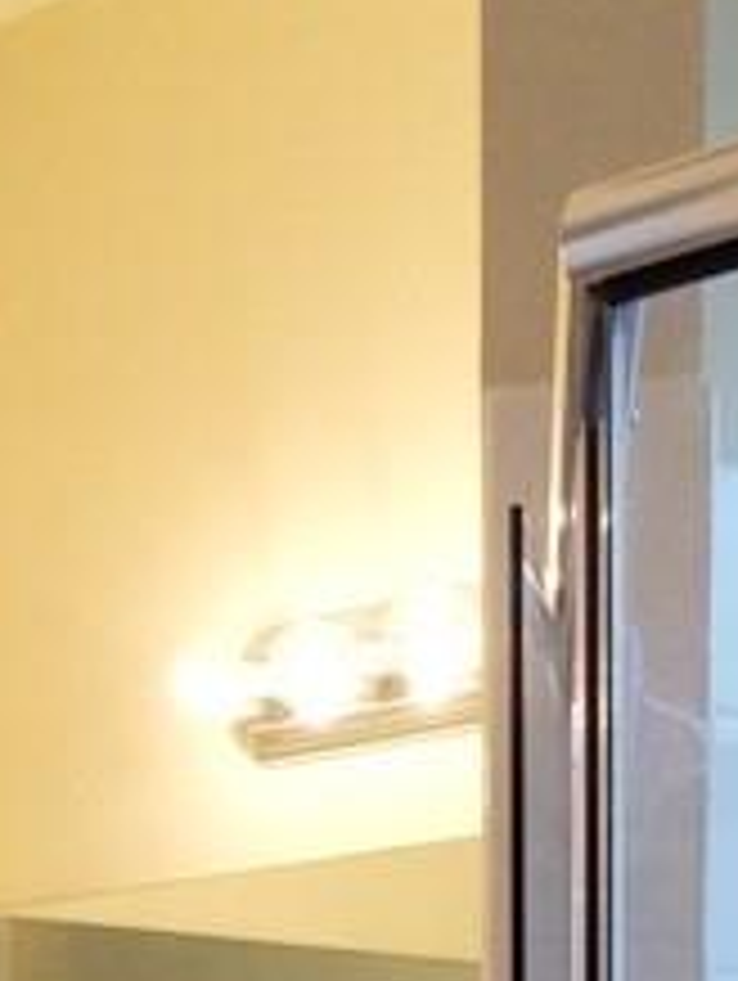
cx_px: 362
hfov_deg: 11.4
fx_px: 3688
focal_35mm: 130
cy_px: 1557
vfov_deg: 14.0
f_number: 2.2
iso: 64
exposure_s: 1/120
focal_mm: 4.15
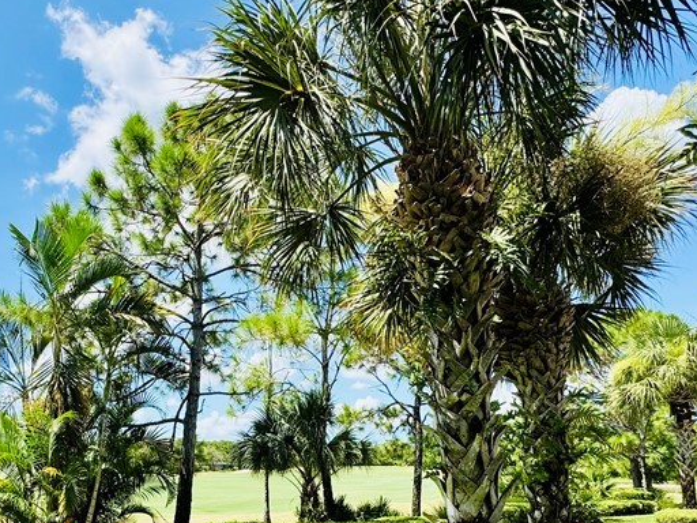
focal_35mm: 28
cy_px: 407
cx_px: 236
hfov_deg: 62.0
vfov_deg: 47.4
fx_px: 564
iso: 50
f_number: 2.2
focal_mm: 2.22
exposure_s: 1/1126
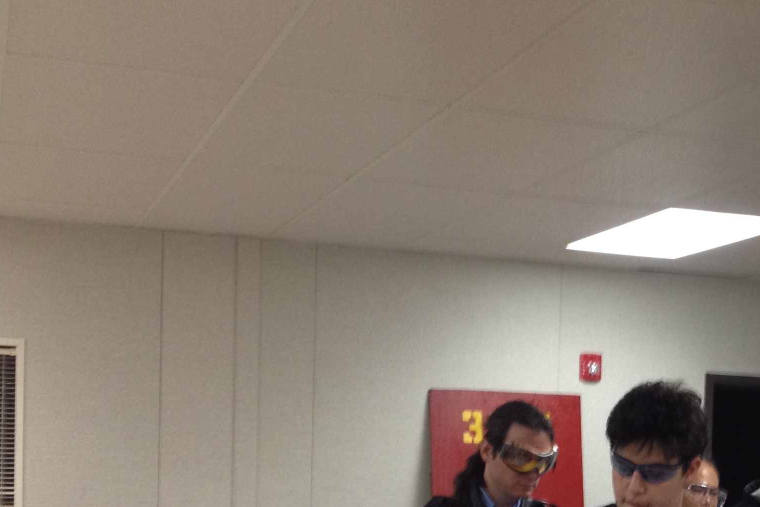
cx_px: 629
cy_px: 524
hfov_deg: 25.5
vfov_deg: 17.1
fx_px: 1647
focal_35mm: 78
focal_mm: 4.28
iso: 100
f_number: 2.4
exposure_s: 1/20
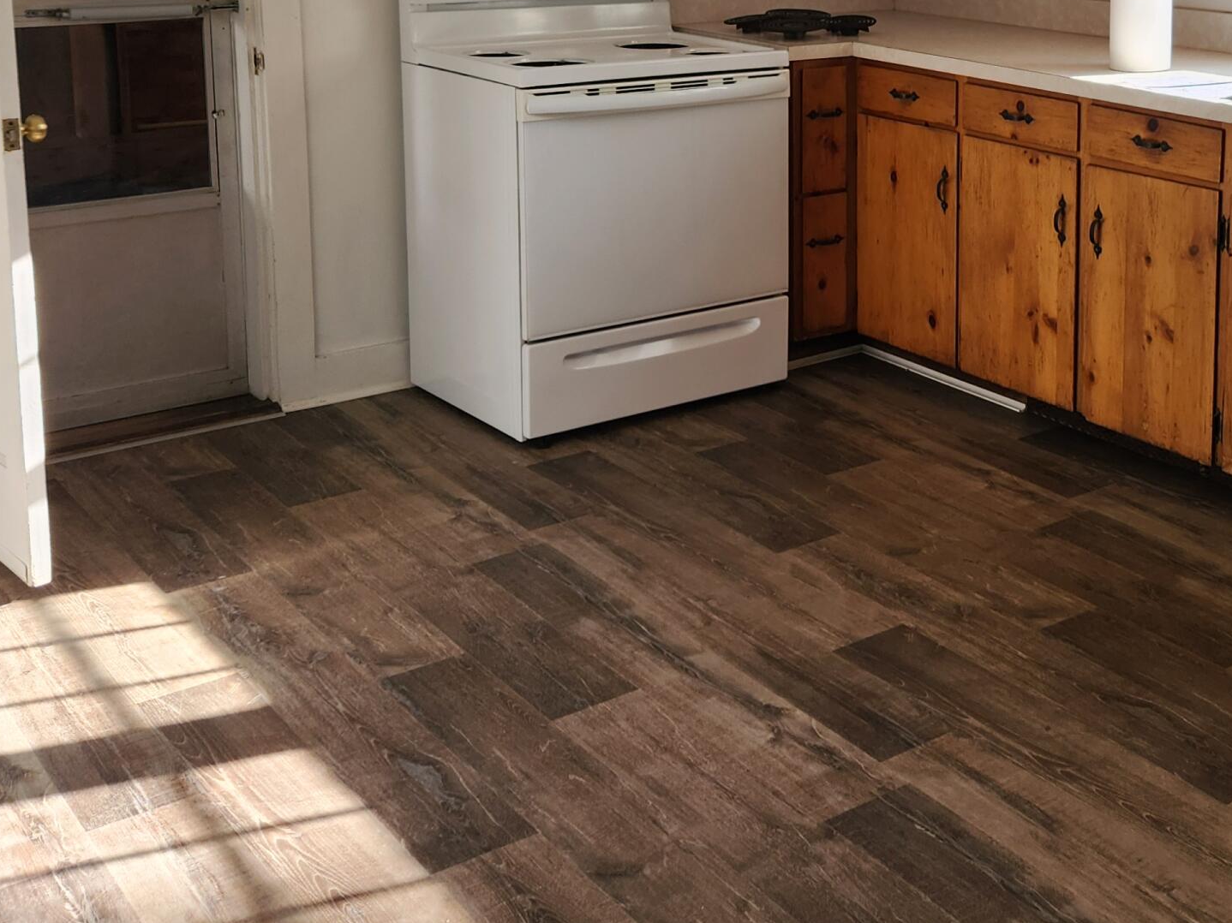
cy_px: 86
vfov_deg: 29.0
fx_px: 1708
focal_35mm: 48
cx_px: 991
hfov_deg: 38.2
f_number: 1.8
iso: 50
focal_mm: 5.4
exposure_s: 1/180
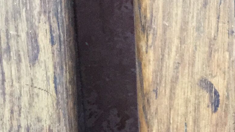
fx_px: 891
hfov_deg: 14.7
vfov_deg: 8.4
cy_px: 132
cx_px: 246
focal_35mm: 143
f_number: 2.4
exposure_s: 1/33
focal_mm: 3.3
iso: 160
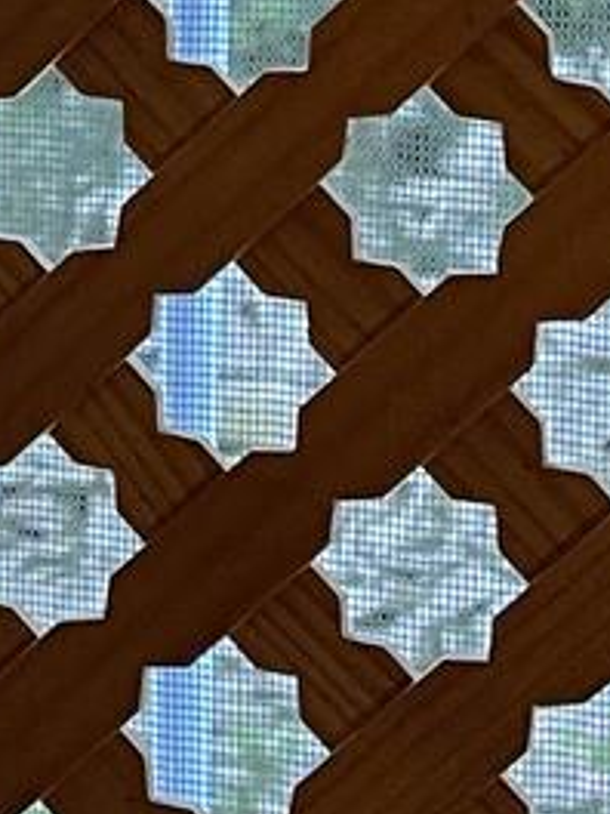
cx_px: -675
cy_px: 37
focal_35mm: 189
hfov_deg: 7.5
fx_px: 4441
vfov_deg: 10.4
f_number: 1.6
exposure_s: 1/50
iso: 125
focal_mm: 5.1
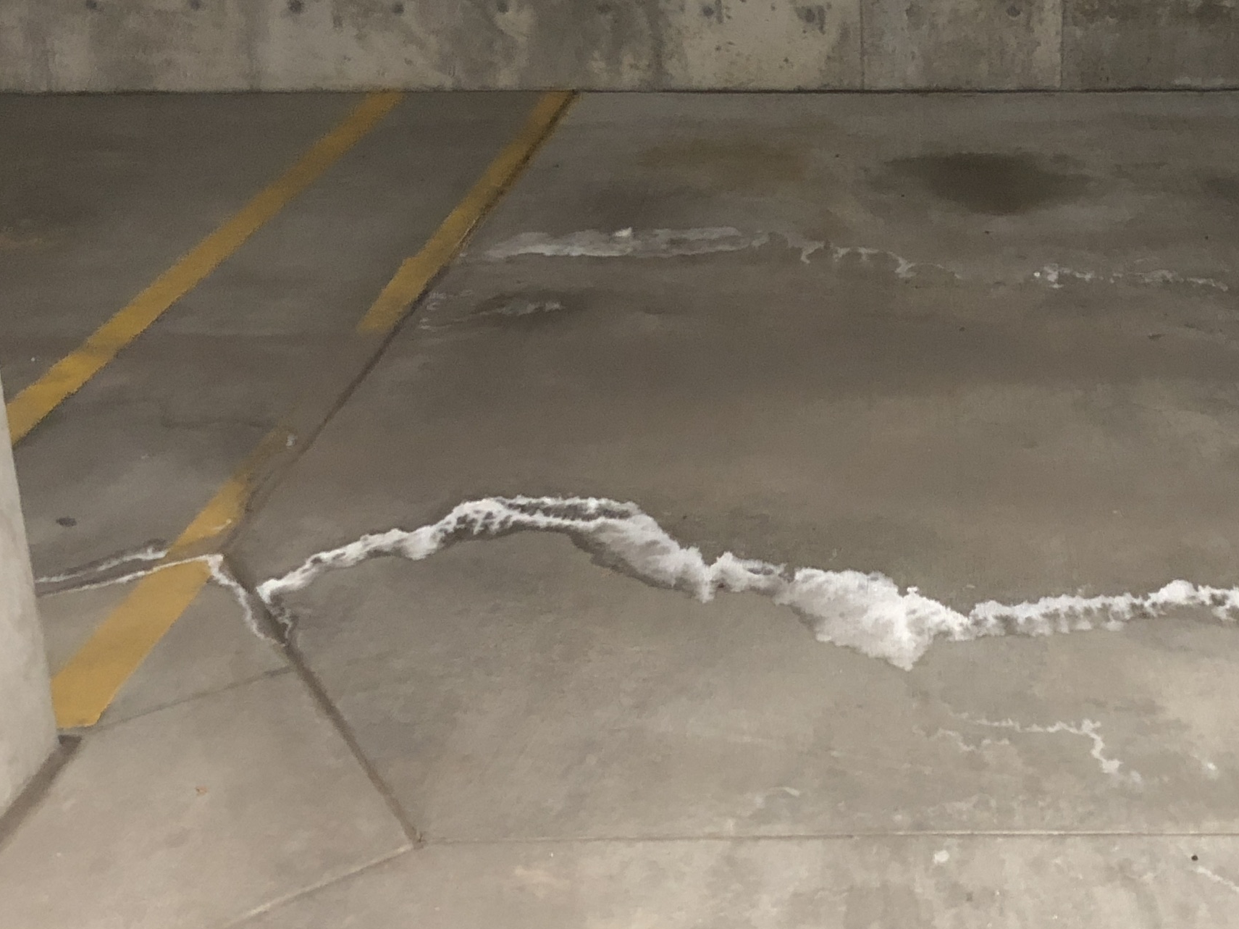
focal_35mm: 66
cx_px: 1050
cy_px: 516
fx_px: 2362
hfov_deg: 28.5
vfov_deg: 22.2
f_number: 1.8
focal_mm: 3.99
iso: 100
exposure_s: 1/4
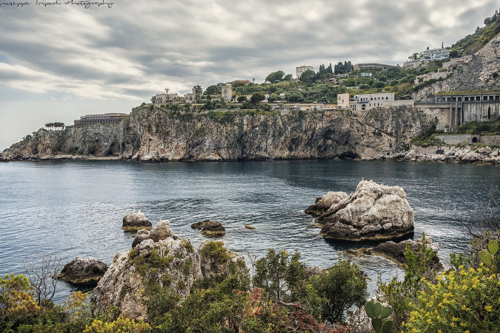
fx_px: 389
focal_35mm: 28
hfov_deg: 65.5
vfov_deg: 46.4
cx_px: 247
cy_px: 165
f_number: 9
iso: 640
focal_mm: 18
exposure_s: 1/500
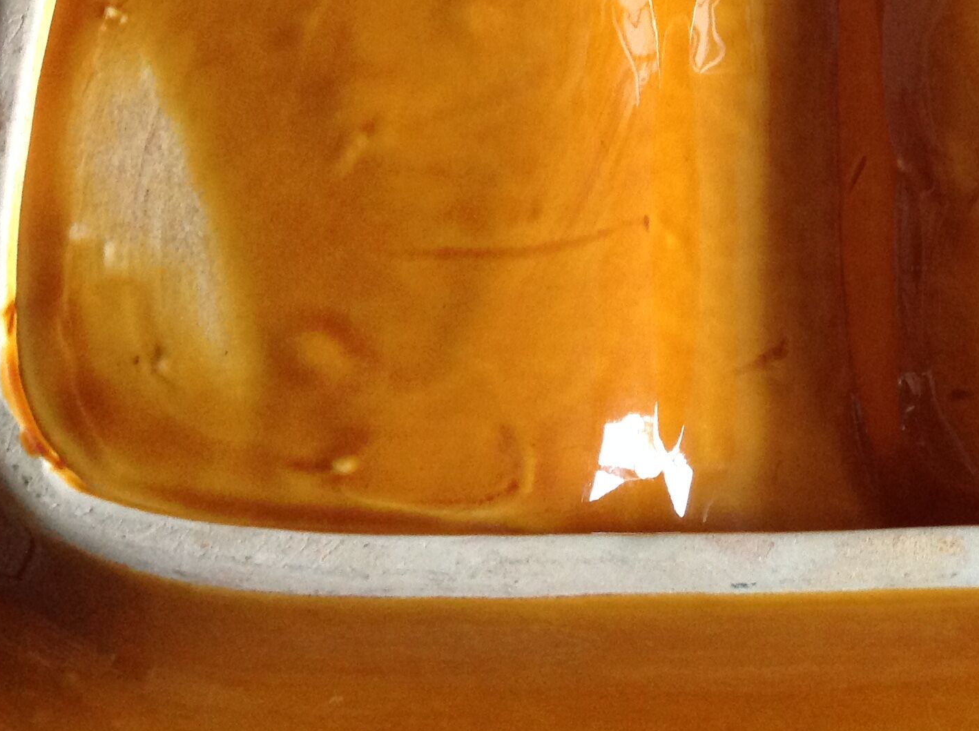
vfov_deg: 22.5
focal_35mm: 64
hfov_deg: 29.6
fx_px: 1807
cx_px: 786
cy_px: 114
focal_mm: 4.28
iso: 250
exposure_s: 1/15
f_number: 2.4
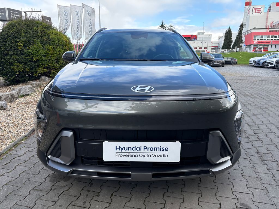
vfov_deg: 53.1
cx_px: 140
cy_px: 104
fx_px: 210
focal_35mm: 26
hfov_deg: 67.3
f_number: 1.6
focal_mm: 5.96
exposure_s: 1/884
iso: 64
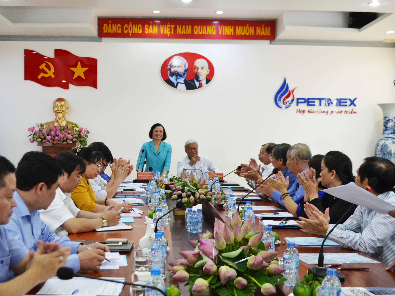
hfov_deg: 36.8
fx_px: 593
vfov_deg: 28.0
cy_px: 148
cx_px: 177
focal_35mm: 52
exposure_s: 1/60
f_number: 4.8
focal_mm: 32
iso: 900
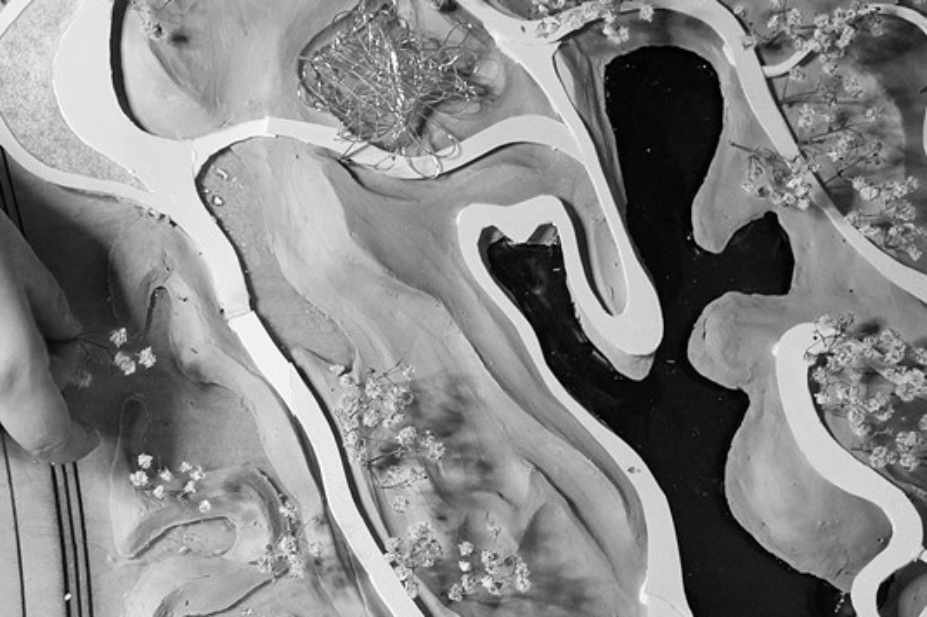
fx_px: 2522
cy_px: 311
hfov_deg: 20.1
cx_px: -47
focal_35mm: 98
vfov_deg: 13.9
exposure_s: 1/60
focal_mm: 23.3
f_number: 4.5
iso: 800
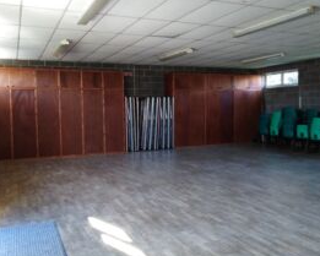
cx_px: 157
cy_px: 124
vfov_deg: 42.2
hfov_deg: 51.5
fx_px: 332
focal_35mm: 35
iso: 457
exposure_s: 1/20
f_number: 2.2
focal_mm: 3.46
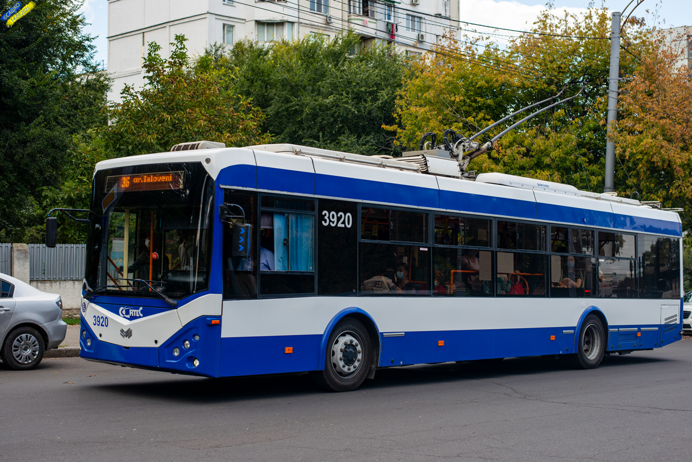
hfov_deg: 39.6
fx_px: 961
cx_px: 346
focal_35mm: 50
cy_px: 231
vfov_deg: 27.0
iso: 200
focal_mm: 50
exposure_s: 1/640
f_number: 4.5
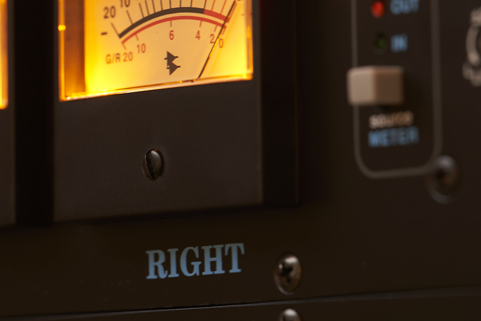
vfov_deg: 6.2
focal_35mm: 222
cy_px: 10
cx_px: 178
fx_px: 2966
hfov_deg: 9.3
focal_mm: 110
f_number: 6.3
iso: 100
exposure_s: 2
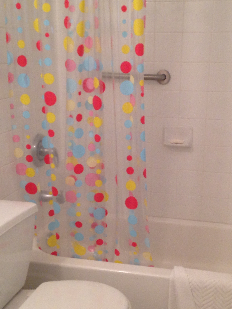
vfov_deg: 34.9
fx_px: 491
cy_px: 174
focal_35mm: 55
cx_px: 131
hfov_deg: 26.5
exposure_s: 1/20
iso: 100
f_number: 2.4
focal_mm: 4.12
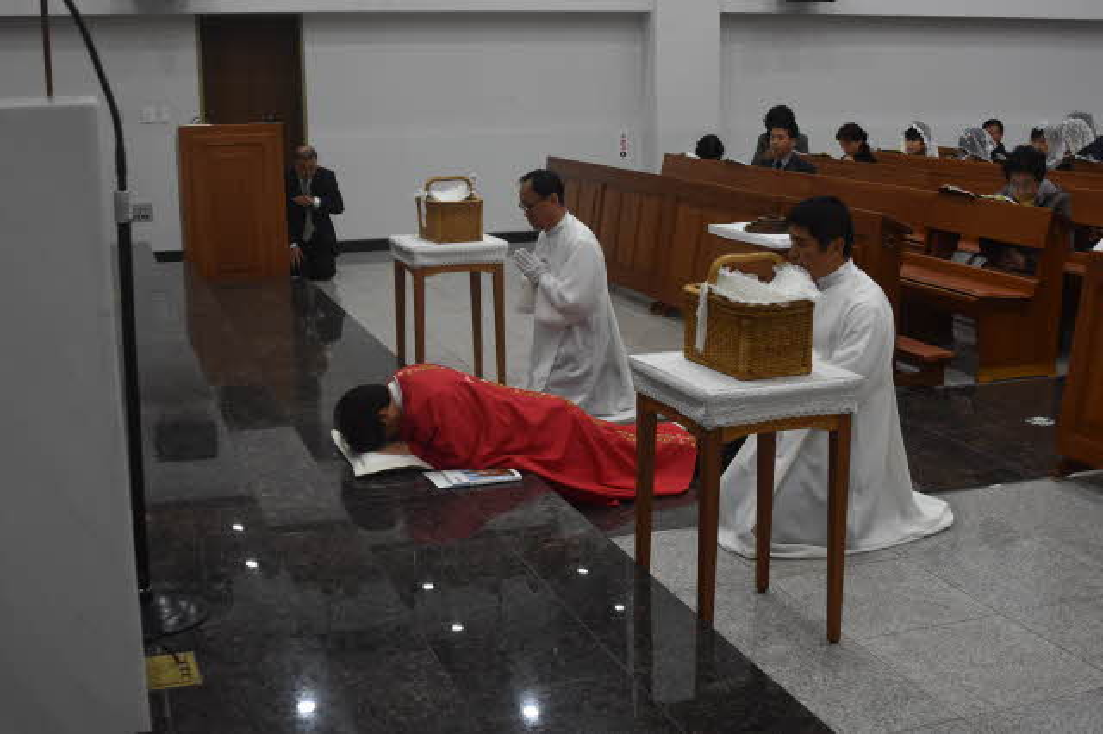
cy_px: 367
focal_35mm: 42
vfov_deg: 31.9
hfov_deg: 46.4
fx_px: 1286
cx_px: 552
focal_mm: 28
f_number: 4.5
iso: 800
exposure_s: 1/80
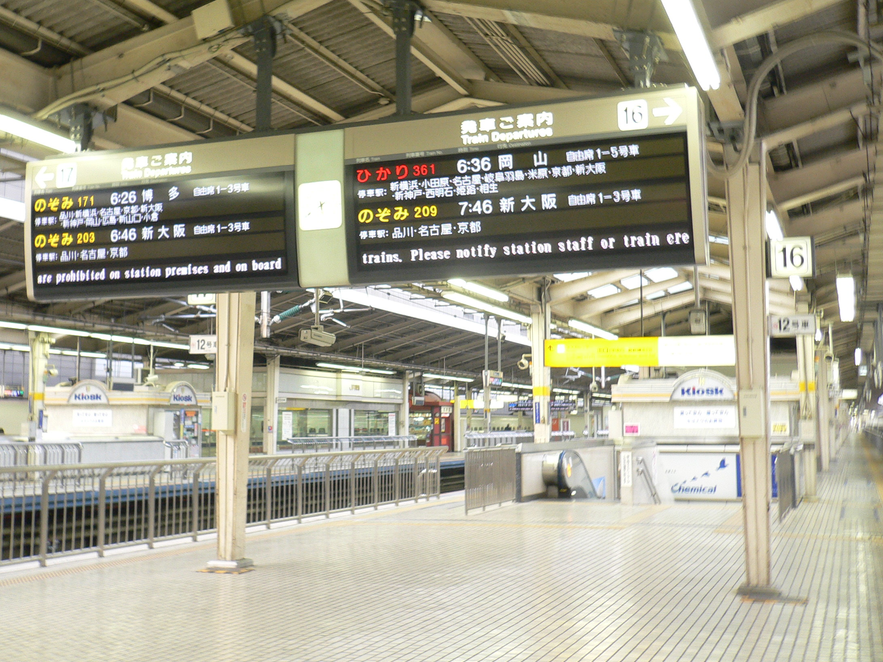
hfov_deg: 45.7
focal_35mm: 41
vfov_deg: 35.1
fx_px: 1046
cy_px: 285
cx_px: 414
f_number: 2.8
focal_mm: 5.8
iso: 100
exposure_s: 1/20
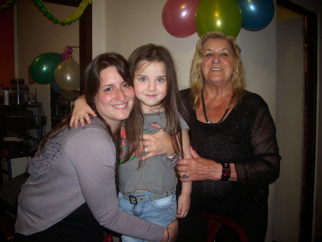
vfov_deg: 45.4
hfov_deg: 58.4
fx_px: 288
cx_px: 161
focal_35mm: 31
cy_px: 121
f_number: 2.8
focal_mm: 6.2
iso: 50
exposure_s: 1/30
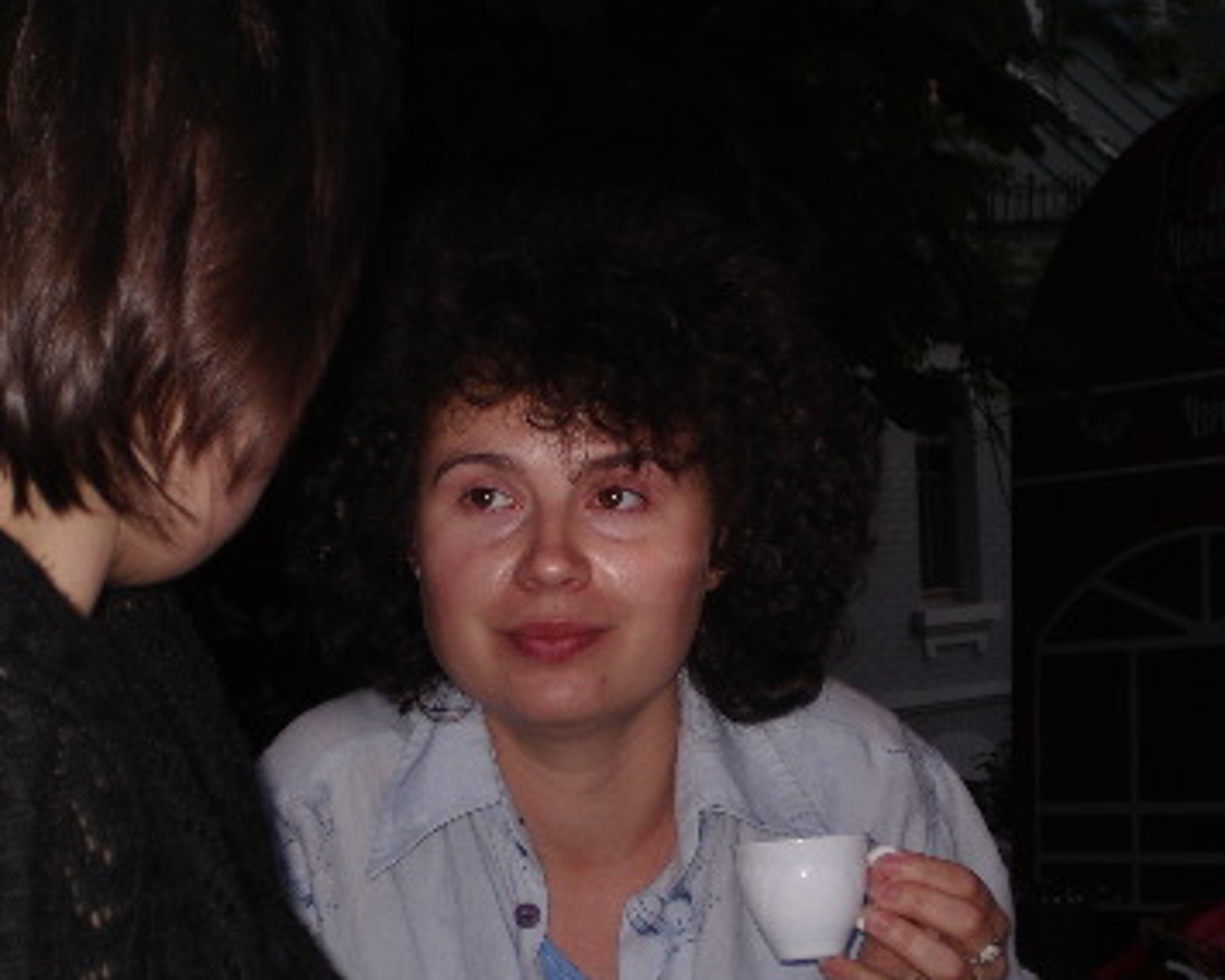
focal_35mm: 120
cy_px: 492
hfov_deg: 16.0
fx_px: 4352
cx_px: 609
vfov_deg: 12.9
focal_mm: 17.4
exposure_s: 1/125
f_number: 5
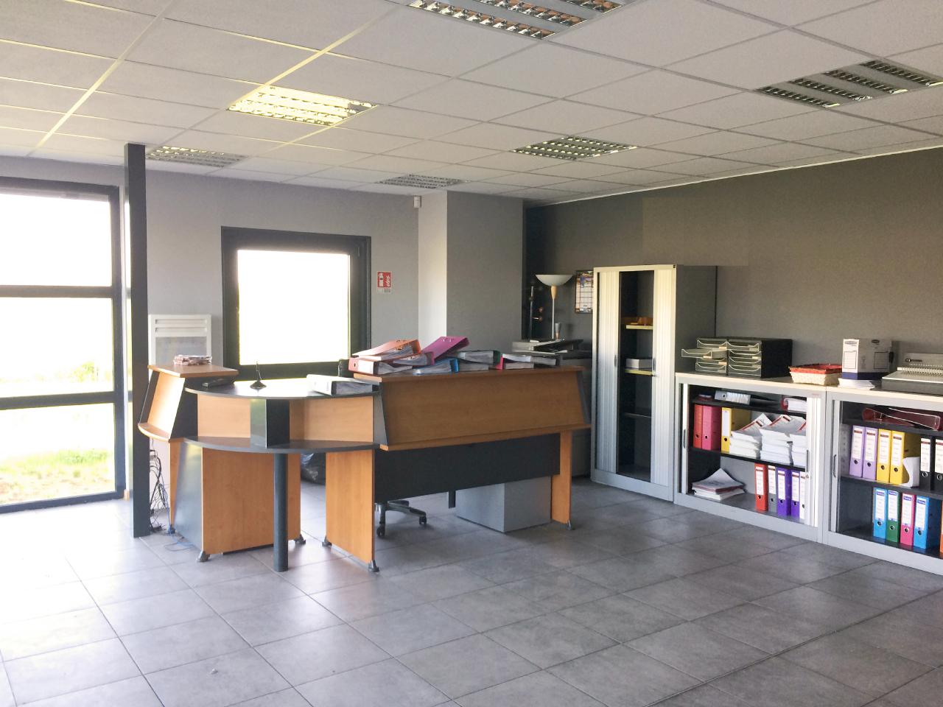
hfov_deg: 61.7
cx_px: 472
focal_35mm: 29
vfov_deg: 48.2
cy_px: 354
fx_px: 790
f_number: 2.2
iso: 32
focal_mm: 4.15
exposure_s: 1/33
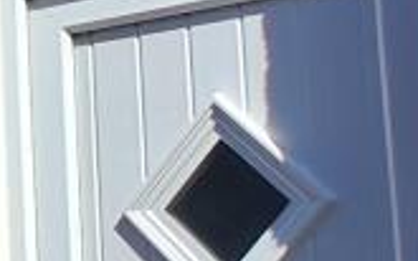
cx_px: -251
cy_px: 106
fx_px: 1275
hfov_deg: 16.5
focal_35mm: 112
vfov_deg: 11.7
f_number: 2.2
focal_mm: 1.4
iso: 50
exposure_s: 1/1866
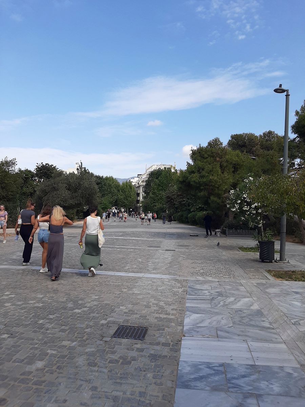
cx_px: 152
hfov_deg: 53.1
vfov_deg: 67.3
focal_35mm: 26
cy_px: 204
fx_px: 305
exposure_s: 1/2336
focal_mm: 3.9
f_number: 1.7
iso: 40
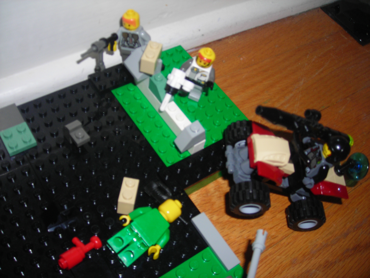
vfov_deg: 37.7
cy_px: 139
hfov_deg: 49.0
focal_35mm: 38
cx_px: 185
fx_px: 406
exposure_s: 1/60.1
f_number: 3.2
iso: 50
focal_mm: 6.3
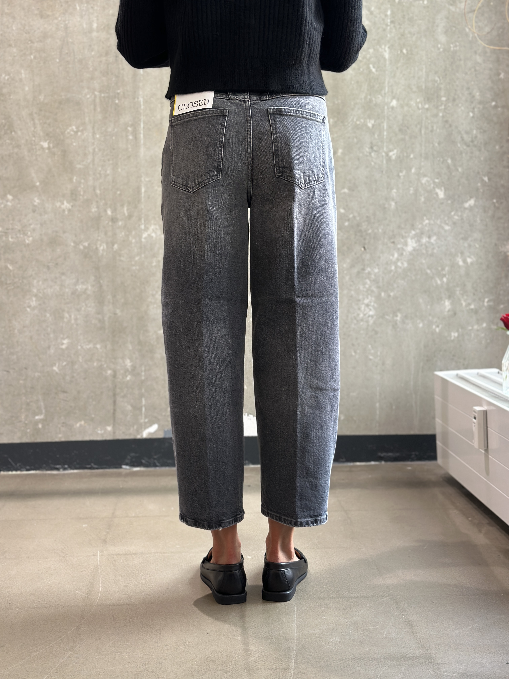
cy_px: 340
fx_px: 941
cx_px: 254
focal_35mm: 48
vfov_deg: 39.7
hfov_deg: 30.3
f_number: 1.78
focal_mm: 6.86
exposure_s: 1/121
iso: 125
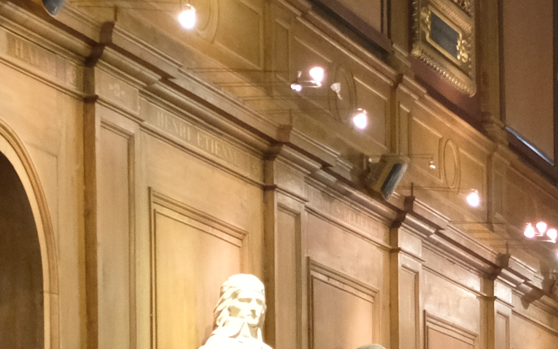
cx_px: 832
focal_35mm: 176
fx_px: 2676
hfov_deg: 11.4
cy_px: 604
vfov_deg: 7.3
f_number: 2.2
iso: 1600
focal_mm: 23
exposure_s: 1/75
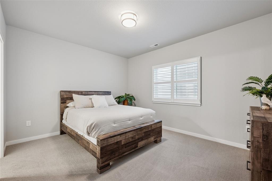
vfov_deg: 77.3
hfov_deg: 100.4
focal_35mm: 15
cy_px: 90
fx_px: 113
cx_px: 136
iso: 100
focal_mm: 15
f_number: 11
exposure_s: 1.6
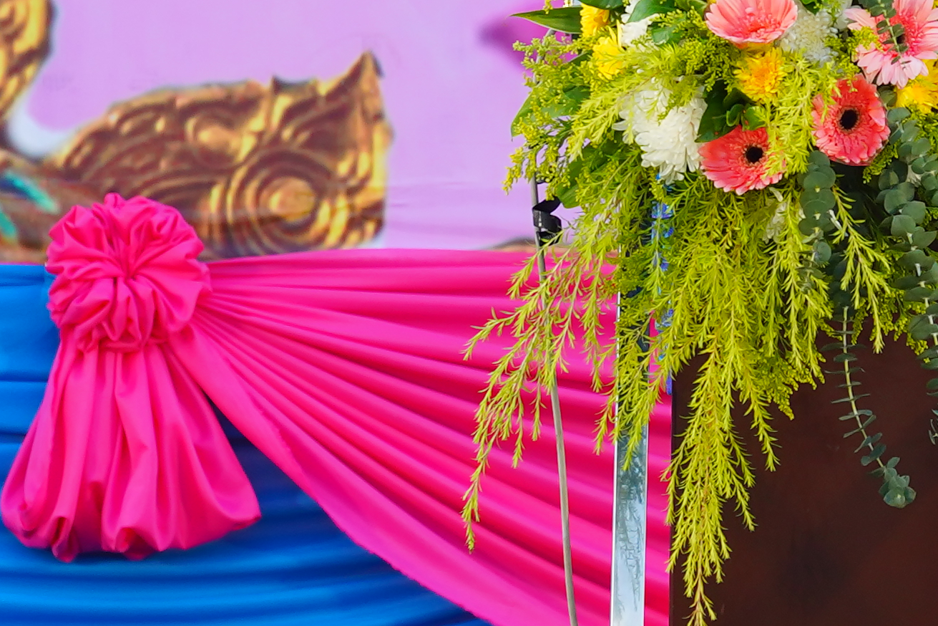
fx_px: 23839
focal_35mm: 915
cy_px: -44
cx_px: 893
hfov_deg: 2.3
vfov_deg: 1.5
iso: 400
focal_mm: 200
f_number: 5
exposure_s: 1/100
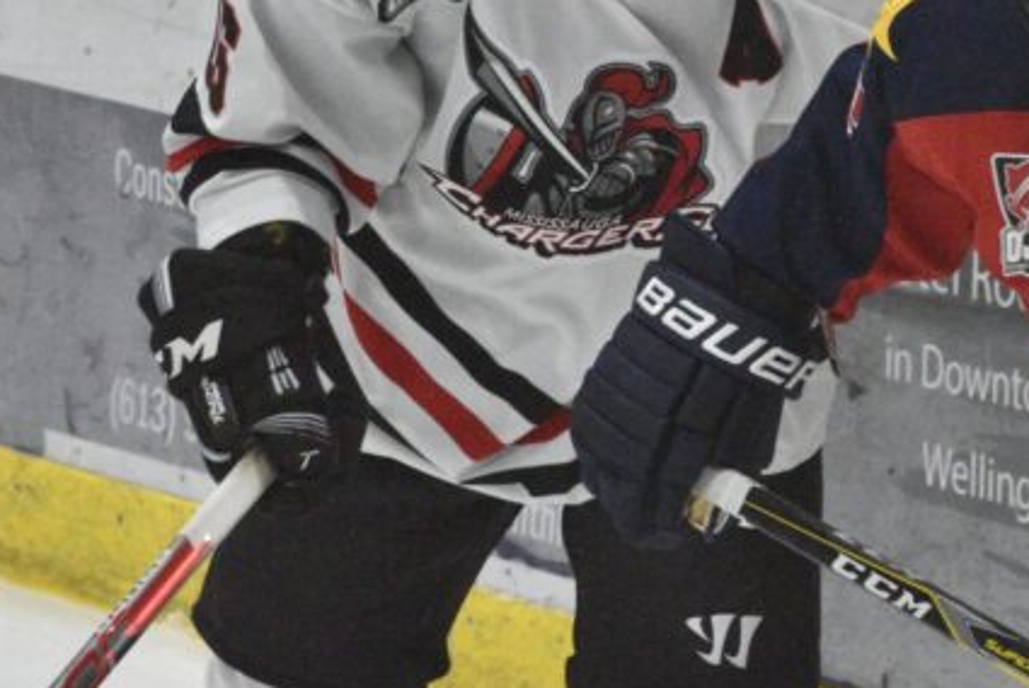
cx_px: 939
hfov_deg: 5.4
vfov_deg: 3.6
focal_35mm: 379
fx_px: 10846
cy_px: 88
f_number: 9
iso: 10000
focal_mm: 105
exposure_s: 1/500
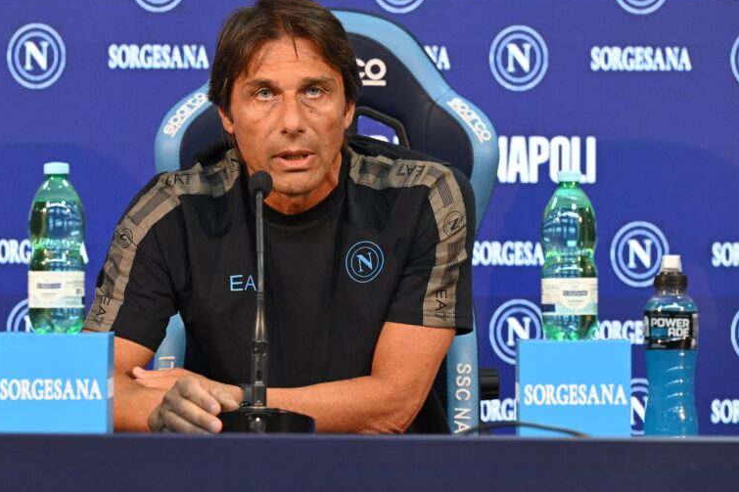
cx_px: 317
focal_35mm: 190
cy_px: 218
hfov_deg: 10.8
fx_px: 3899
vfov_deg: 7.2
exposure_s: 1/250
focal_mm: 140
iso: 3200
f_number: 4
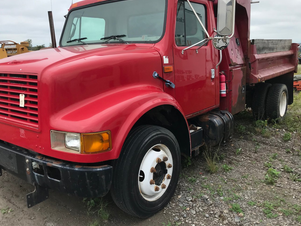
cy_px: 100
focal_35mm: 33
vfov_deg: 42.9
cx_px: 143
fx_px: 287
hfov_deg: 55.3
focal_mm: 3.99
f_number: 1.8
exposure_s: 1/1244
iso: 20
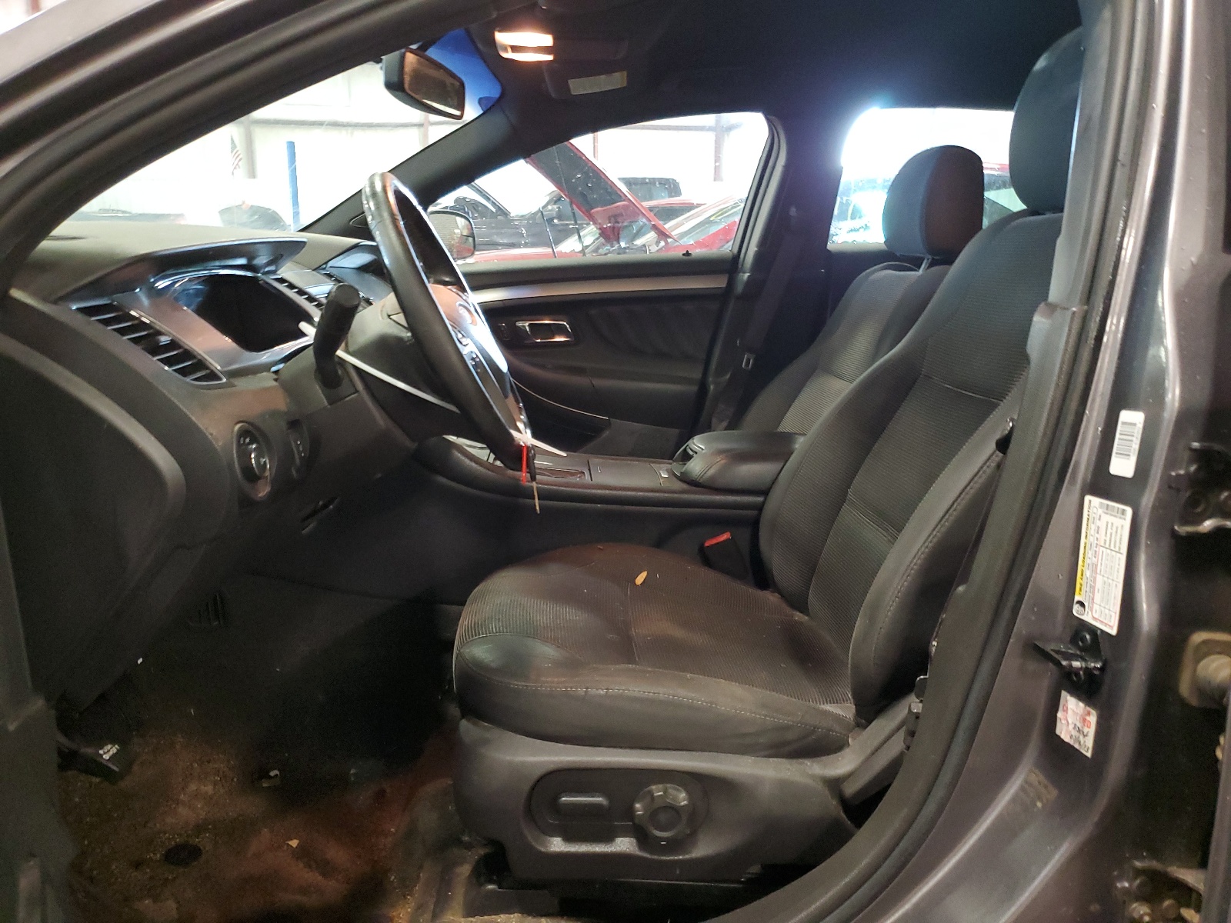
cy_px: 462
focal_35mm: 26
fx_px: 925
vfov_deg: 53.1
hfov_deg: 67.3
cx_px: 616
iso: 302
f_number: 1.5
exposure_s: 1/17
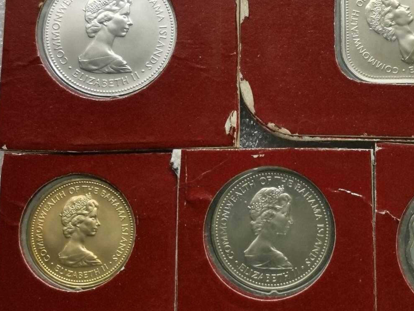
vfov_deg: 14.0
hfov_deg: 18.5
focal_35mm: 106
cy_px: 126
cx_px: 276
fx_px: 1268
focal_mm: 5.56
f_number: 1.6
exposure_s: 1/100
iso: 50
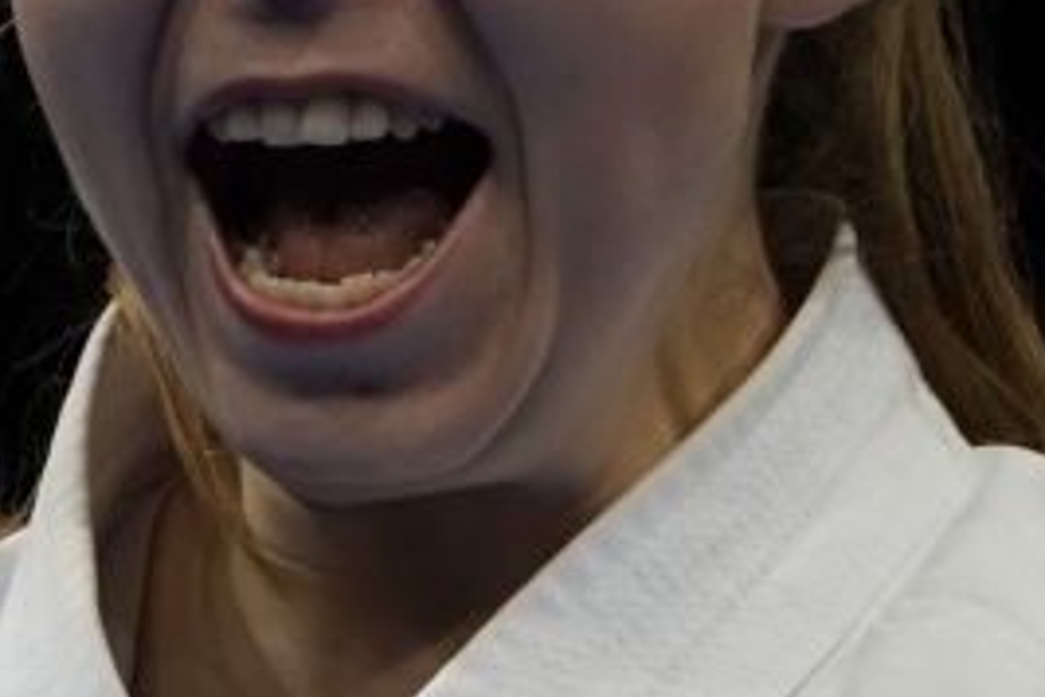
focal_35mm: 2697
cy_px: 983
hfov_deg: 0.8
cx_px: 262
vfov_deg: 0.5
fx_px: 78282
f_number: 5.6
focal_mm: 400
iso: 1000
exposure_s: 1/500
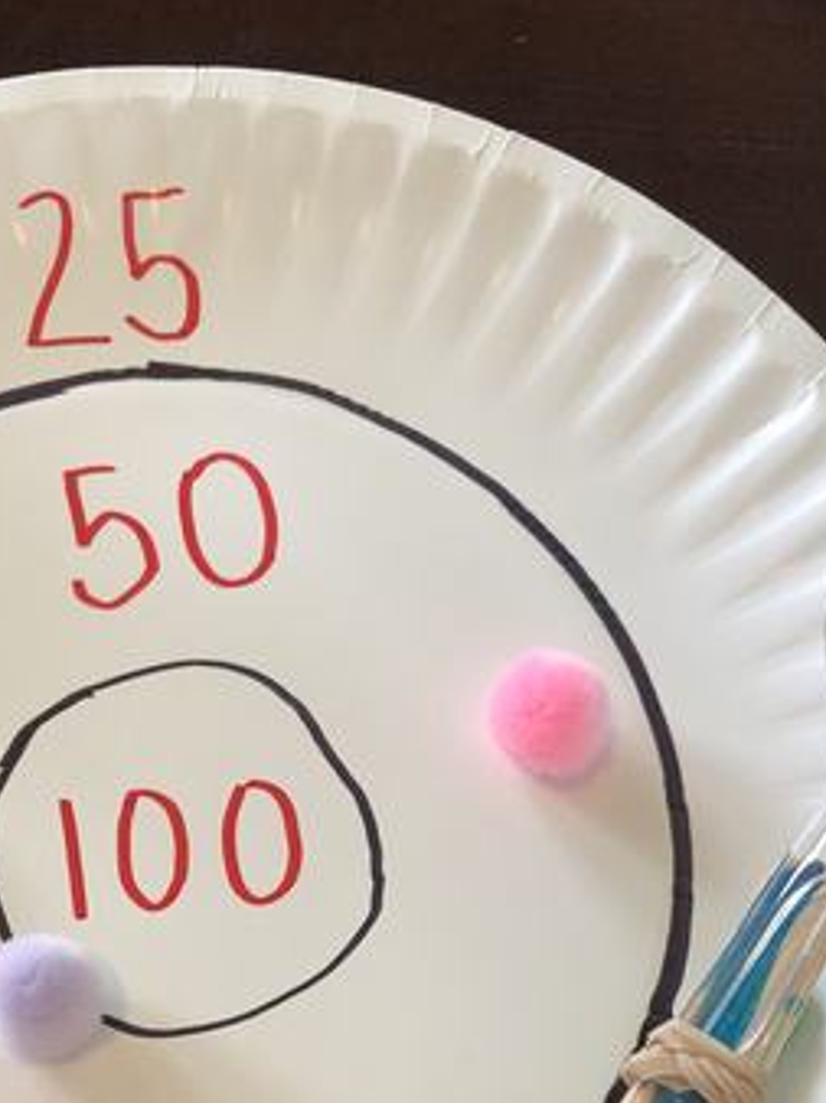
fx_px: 1848
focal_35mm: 58
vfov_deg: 31.6
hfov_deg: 25.0
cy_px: 1005
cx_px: 240
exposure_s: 1/30
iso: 25
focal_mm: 3.99
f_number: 1.8
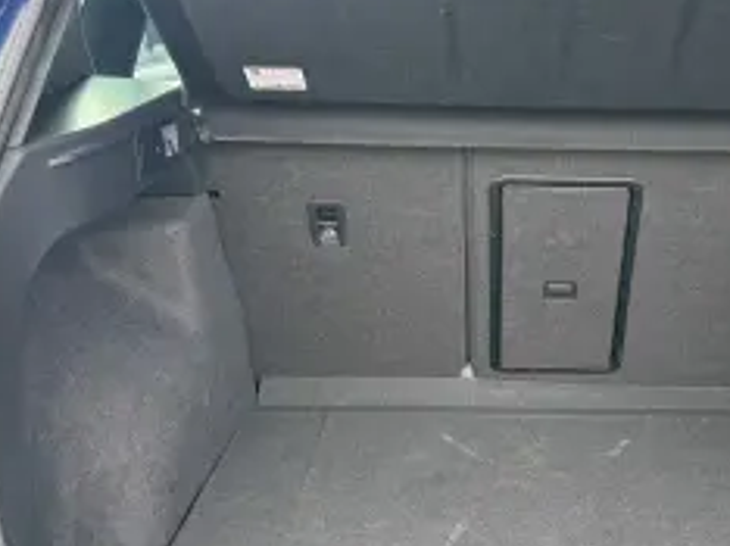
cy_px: 340
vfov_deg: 38.4
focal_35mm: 37
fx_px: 779
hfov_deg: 48.7
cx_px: 527
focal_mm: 6.76
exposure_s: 1/121
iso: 125
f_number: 1.78
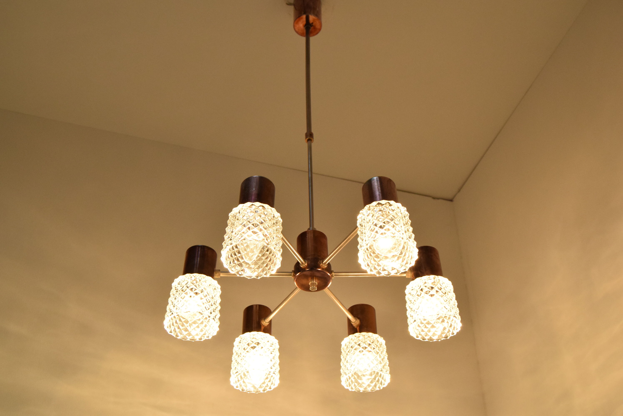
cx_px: 312
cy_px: 208
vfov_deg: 29.9
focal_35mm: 45
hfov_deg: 43.6
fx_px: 779
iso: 1600
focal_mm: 30
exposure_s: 1/160
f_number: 6.3
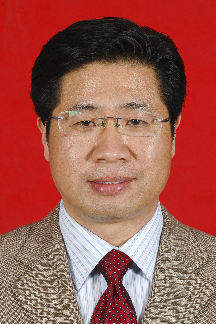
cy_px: 162
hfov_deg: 10.7
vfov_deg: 16.1
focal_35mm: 128
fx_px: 1150
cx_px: 108
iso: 200
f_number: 13
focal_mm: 85
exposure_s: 1/320
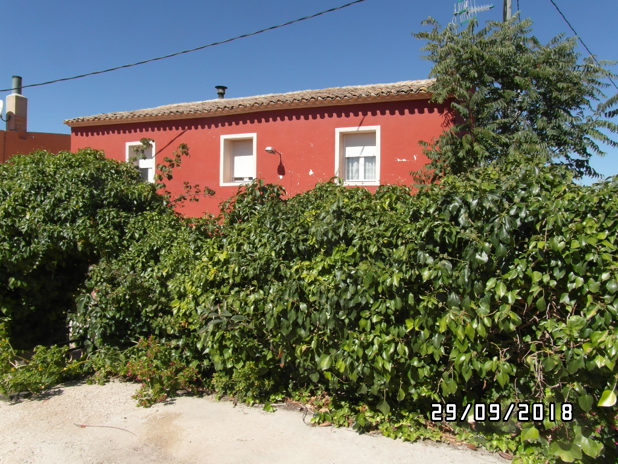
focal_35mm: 24
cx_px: 309
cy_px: 232
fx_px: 428
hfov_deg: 71.6
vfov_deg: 56.8
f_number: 5.8
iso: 80
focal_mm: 4
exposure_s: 1/250
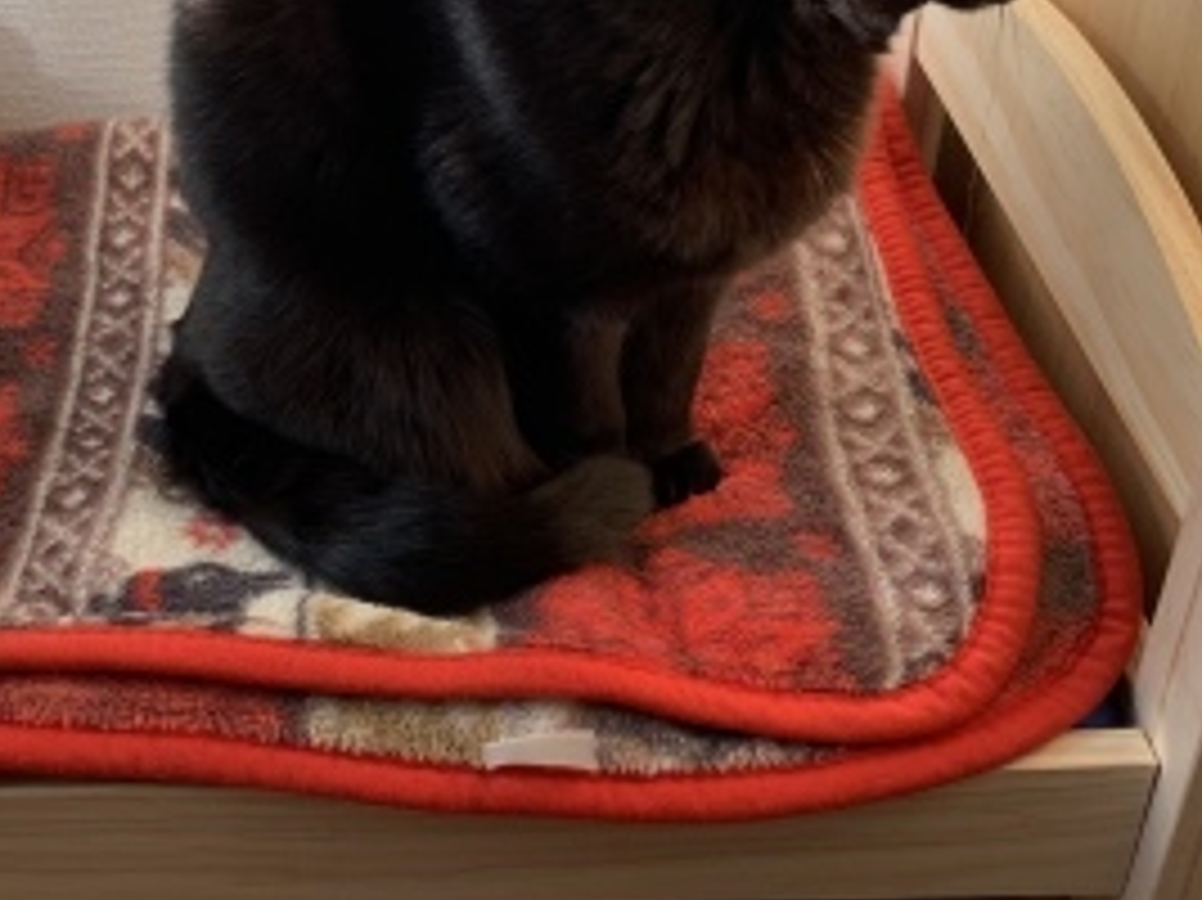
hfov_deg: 35.0
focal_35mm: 54
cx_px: 340
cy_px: 270
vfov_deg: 26.8
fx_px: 1874
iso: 25
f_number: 1.8
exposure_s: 1/141
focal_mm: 4.25
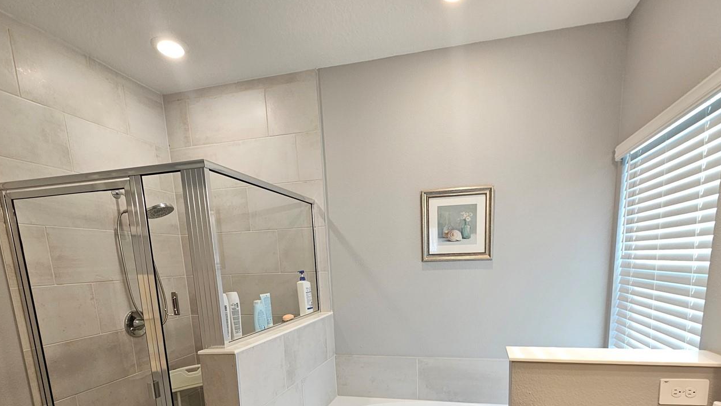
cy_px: 330
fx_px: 344
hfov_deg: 92.5
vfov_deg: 56.2
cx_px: 387
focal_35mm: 18
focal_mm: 2.2
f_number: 2.2
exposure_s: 1/60
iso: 125
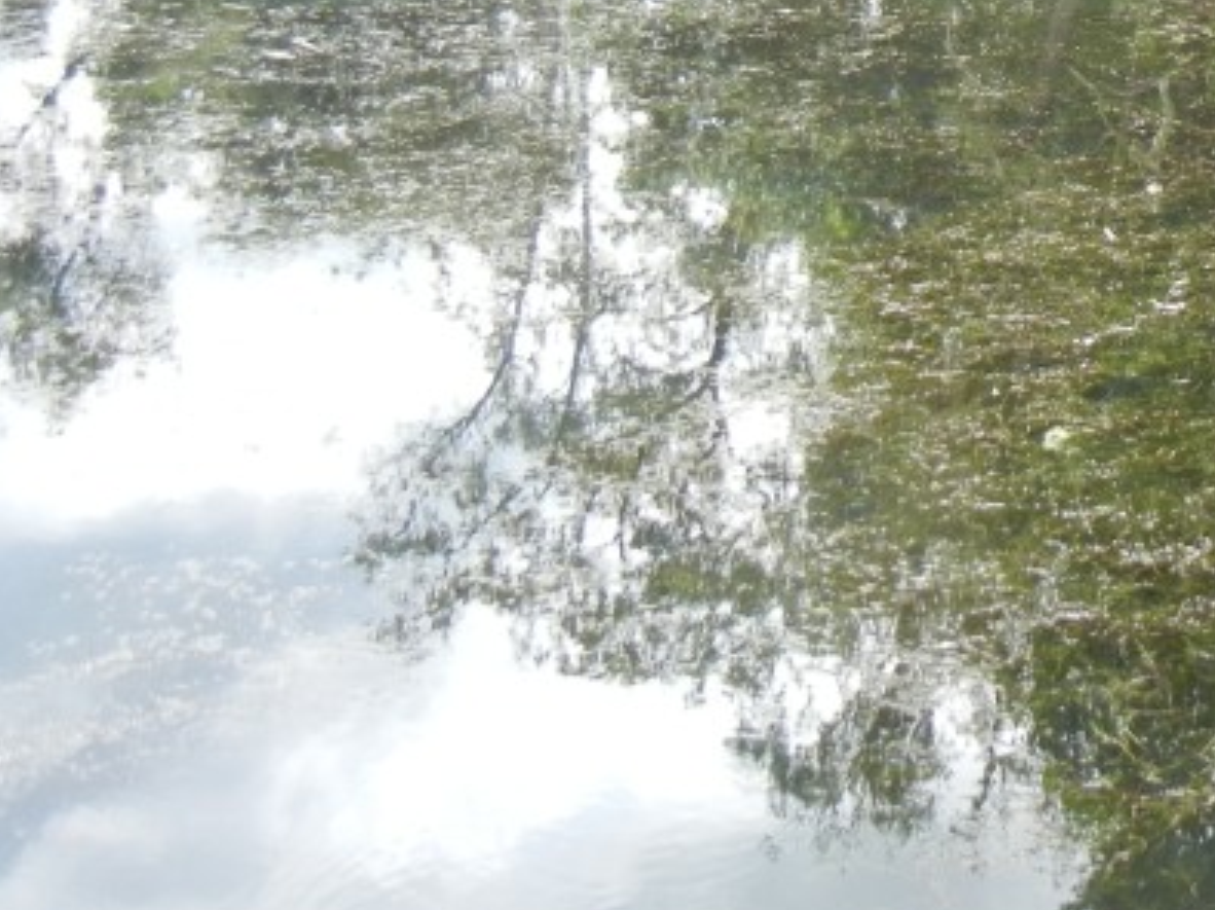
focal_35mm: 78
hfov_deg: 22.7
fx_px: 2736
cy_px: -179
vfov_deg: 18.0
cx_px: 1526
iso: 184
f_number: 3.5
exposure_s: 1/250
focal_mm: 5.4
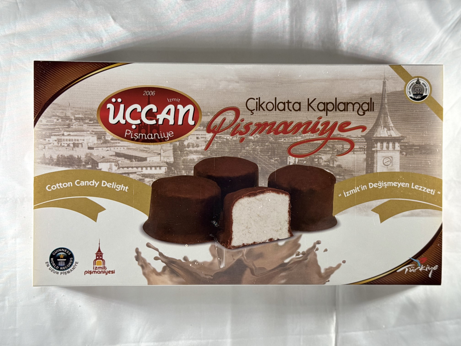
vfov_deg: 30.3
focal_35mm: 48
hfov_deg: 39.7
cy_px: 173
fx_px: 639
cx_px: 230
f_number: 1.78
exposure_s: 1/461
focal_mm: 6.76
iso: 64
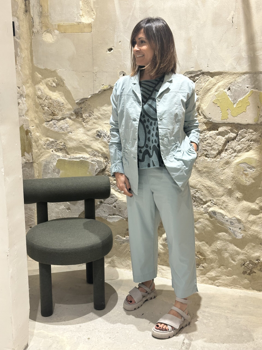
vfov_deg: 39.7
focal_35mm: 48
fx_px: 484
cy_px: 175
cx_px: 131
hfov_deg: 30.3
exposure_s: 1/50
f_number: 1.78
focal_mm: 6.86
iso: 160
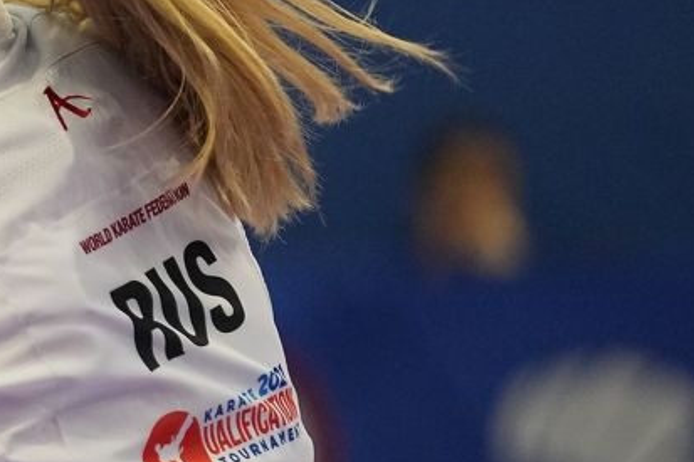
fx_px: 16128
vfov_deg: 1.6
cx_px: -781
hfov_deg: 2.5
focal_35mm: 837
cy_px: 428
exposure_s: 1/1000
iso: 2500
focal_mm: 192
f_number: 2.8
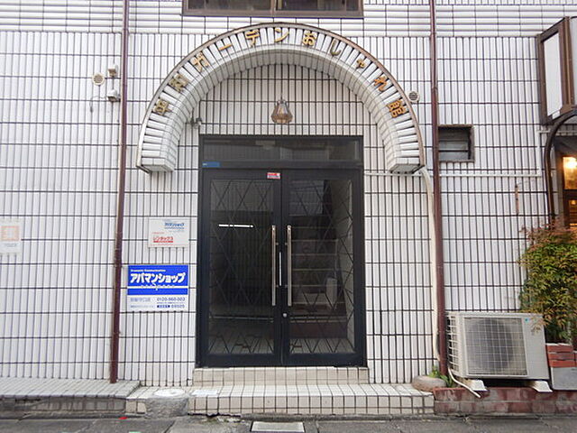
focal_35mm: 24
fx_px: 400
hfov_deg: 71.6
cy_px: 216
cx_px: 288
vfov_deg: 56.8
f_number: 2.8
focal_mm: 4.3
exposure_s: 1/30
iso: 280
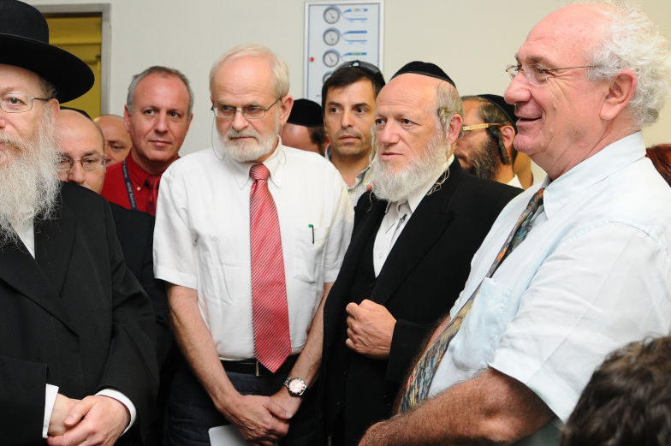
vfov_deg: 28.5
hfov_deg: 41.9
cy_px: 167
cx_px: 294
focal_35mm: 47
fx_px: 875
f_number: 2.8
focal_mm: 24
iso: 400
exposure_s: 1/60
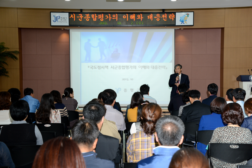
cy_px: 84
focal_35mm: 55
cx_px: 126
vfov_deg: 24.6
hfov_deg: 36.3
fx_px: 385
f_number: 7.1
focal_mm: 55
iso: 800
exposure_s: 1/60
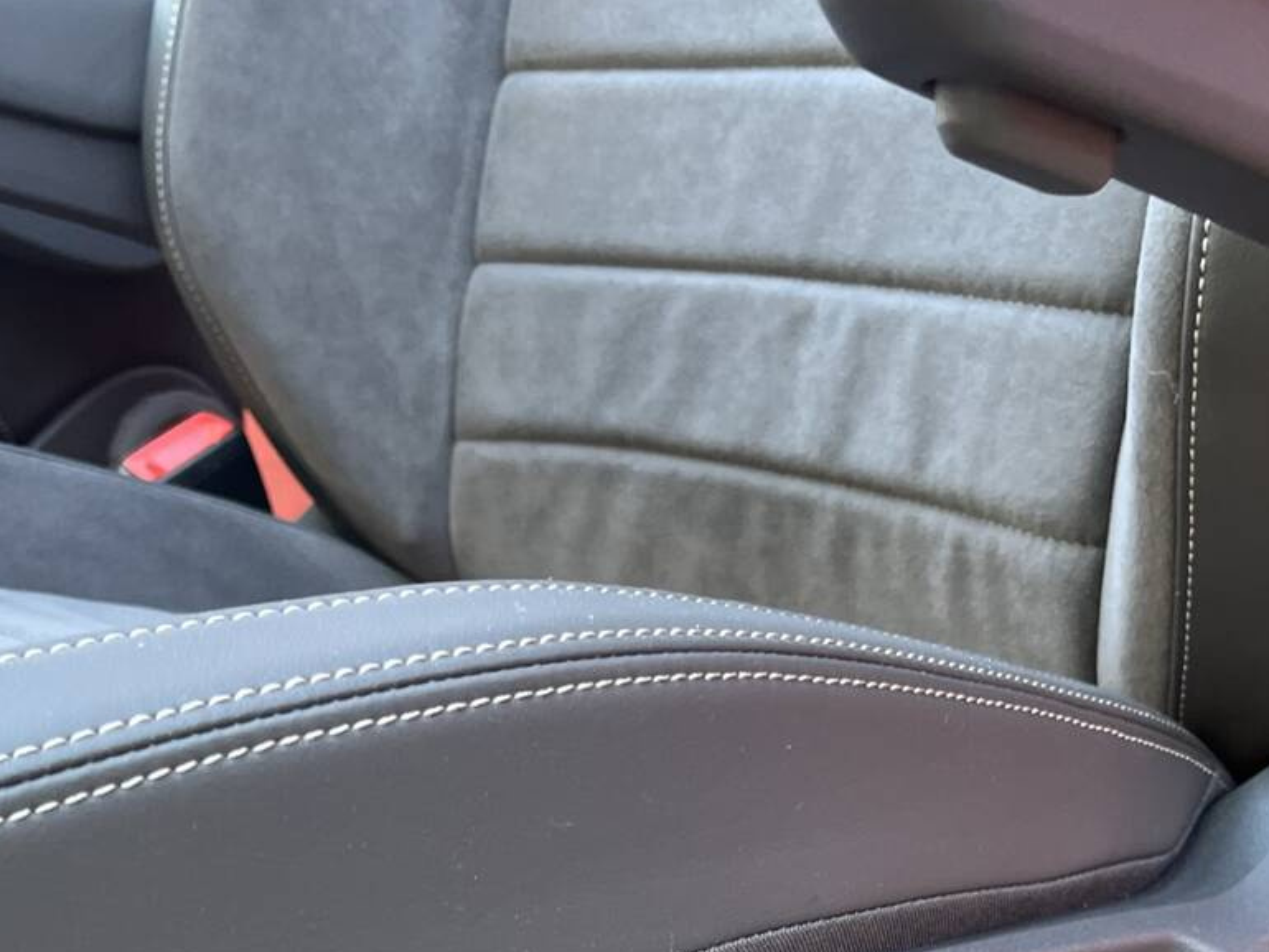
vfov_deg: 24.3
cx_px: 606
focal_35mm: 54
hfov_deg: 35.5
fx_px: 1980
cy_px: 1171
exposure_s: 1/112
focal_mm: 5.1
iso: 125
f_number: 1.6
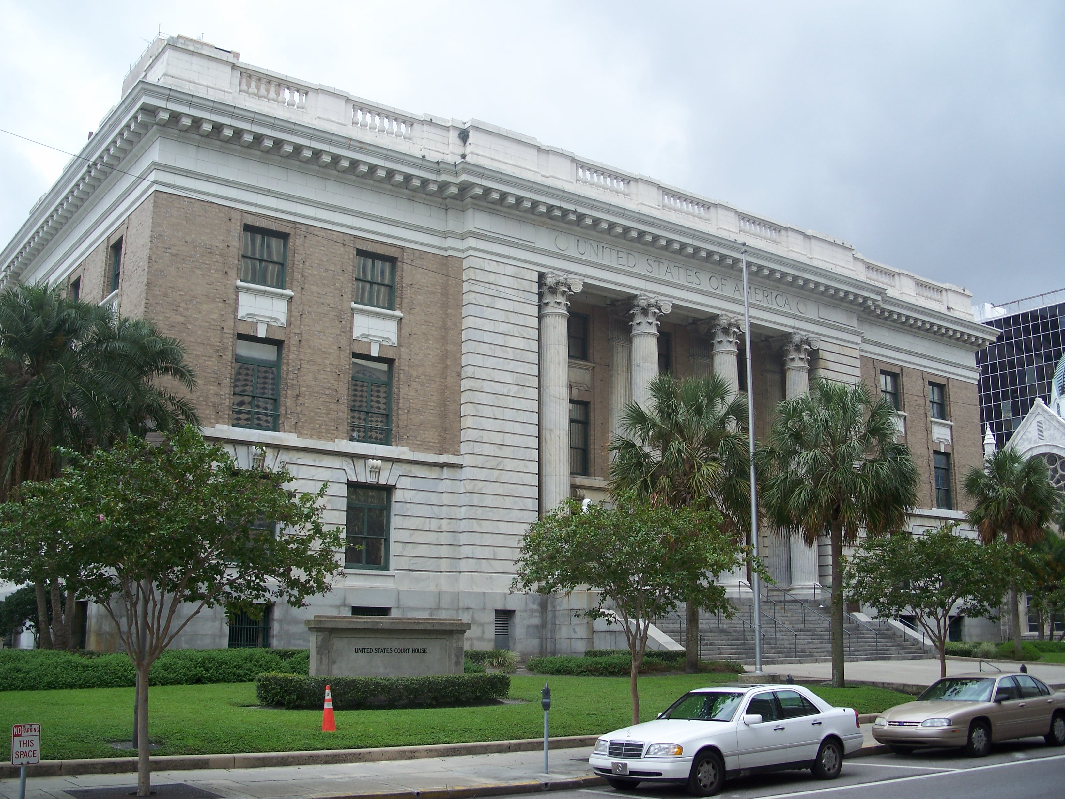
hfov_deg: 50.1
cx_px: 532
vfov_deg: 38.7
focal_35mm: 37
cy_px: 400
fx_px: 1138
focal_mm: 7.8
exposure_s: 1/400
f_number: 2.8
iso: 64
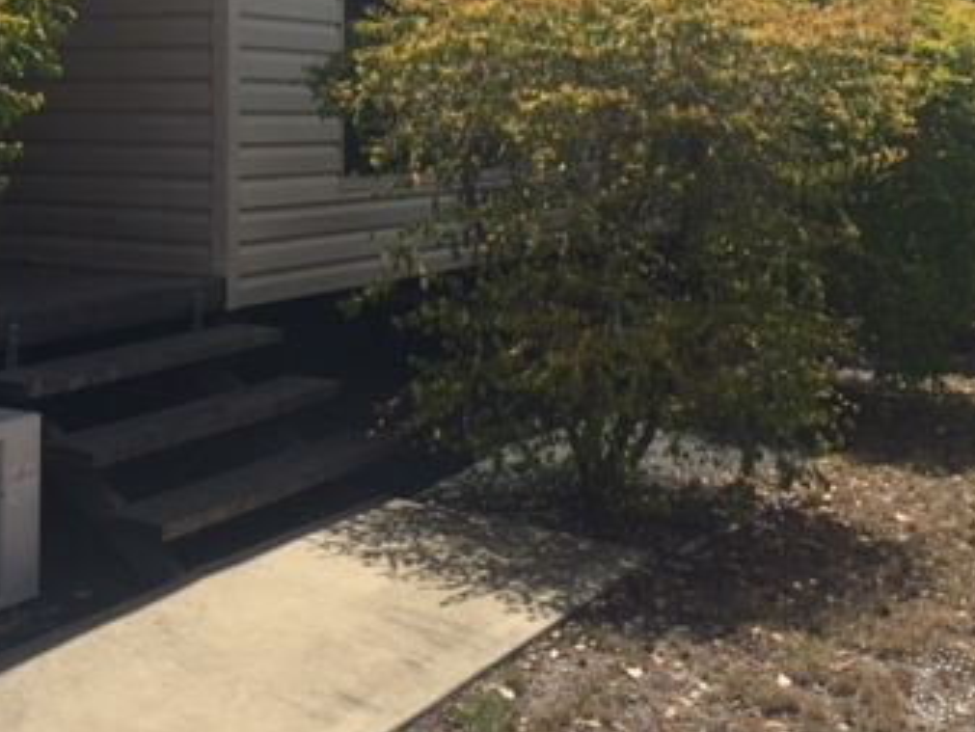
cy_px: 69
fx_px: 1550
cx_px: 301
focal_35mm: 55
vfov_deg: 25.7
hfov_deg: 34.5
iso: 32
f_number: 2.2
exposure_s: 1/2083
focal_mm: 4.15
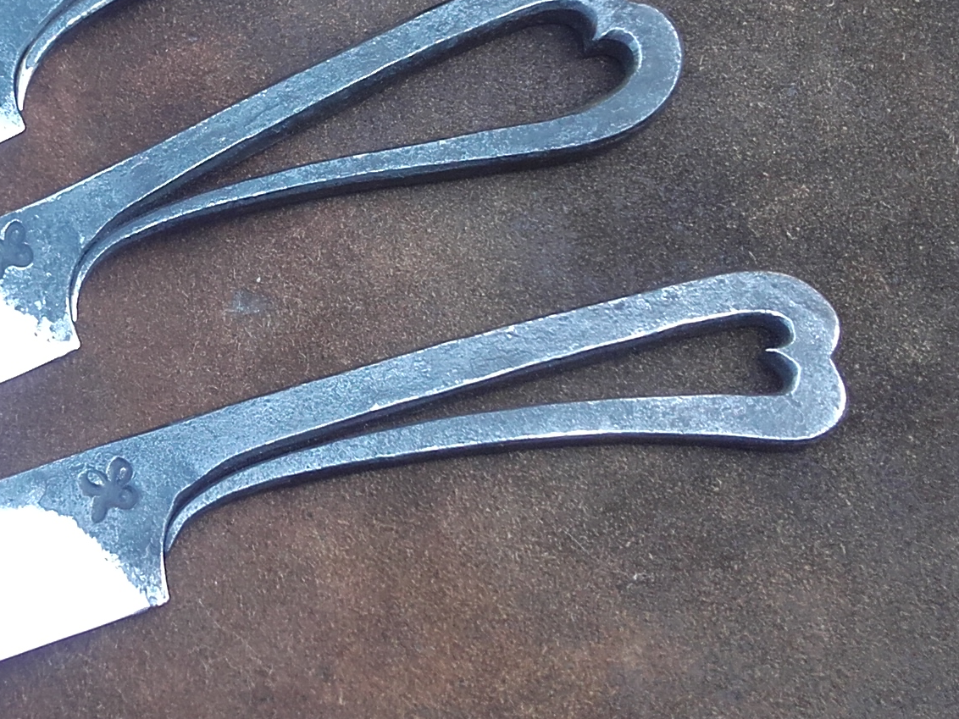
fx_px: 1967
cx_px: 25
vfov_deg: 20.5
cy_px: 169
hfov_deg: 26.1
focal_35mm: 71
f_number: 2.2
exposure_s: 1/100
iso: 50
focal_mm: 3.31
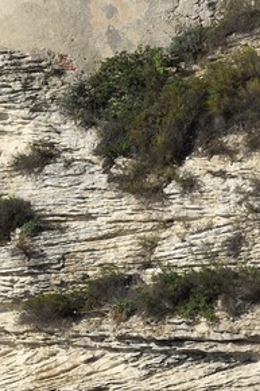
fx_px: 9859
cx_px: -437
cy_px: -369
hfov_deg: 1.5
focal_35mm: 909
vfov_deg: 2.3
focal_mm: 165
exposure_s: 1/400
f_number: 13
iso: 200
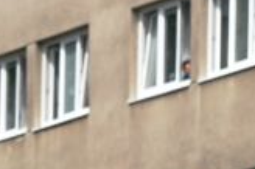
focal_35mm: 515
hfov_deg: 4.0
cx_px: 241
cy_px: 342
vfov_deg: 2.7
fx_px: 3645
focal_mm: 55
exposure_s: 1/200
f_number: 9
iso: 100
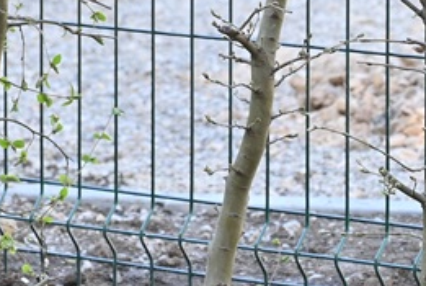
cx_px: 31
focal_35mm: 361
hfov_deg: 5.7
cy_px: -322
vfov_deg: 3.8
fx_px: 4279
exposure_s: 1/100
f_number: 4.5
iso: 100
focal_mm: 70
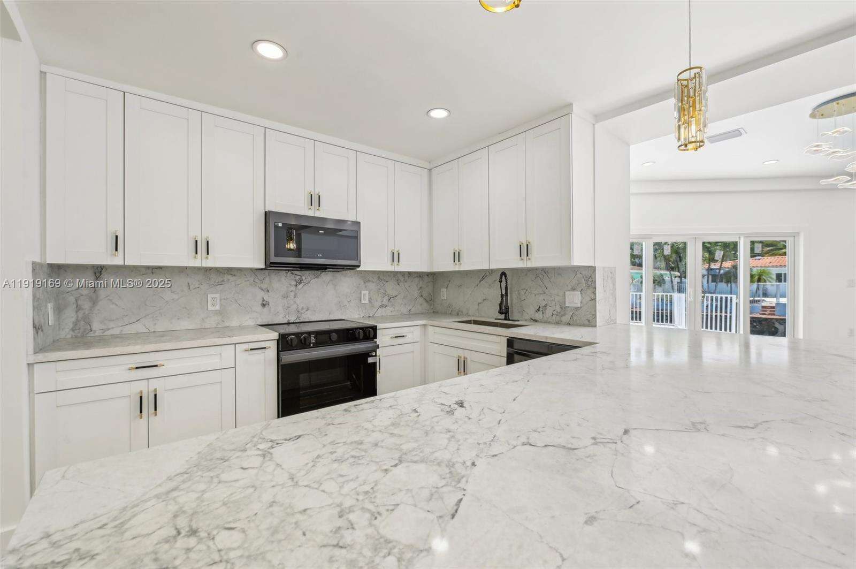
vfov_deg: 77.2
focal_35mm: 15
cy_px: 284
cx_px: 428
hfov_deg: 100.5
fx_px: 356
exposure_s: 1/50
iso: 100
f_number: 8
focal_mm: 15
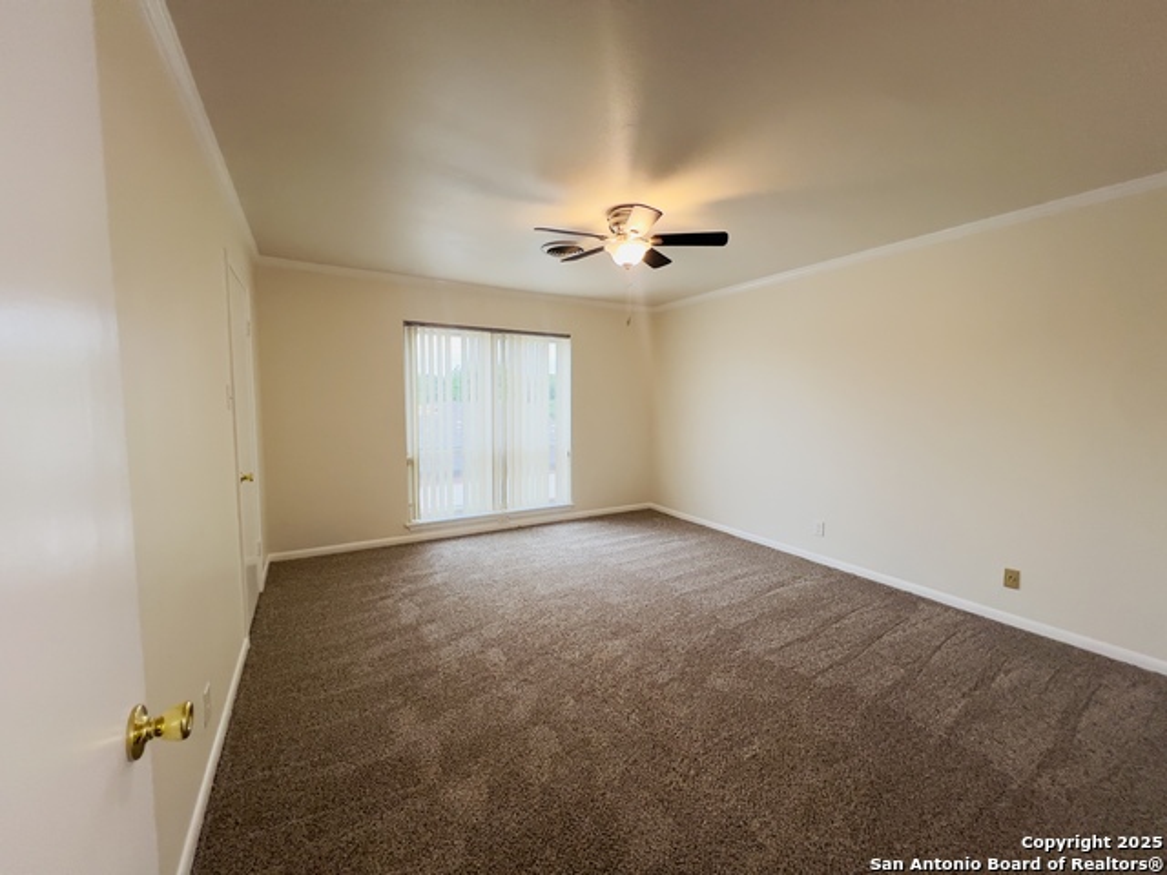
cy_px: 438
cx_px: 584
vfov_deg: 89.9
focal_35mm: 13
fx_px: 438
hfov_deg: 106.2
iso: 125
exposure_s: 1/120
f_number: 1.8
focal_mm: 1.57
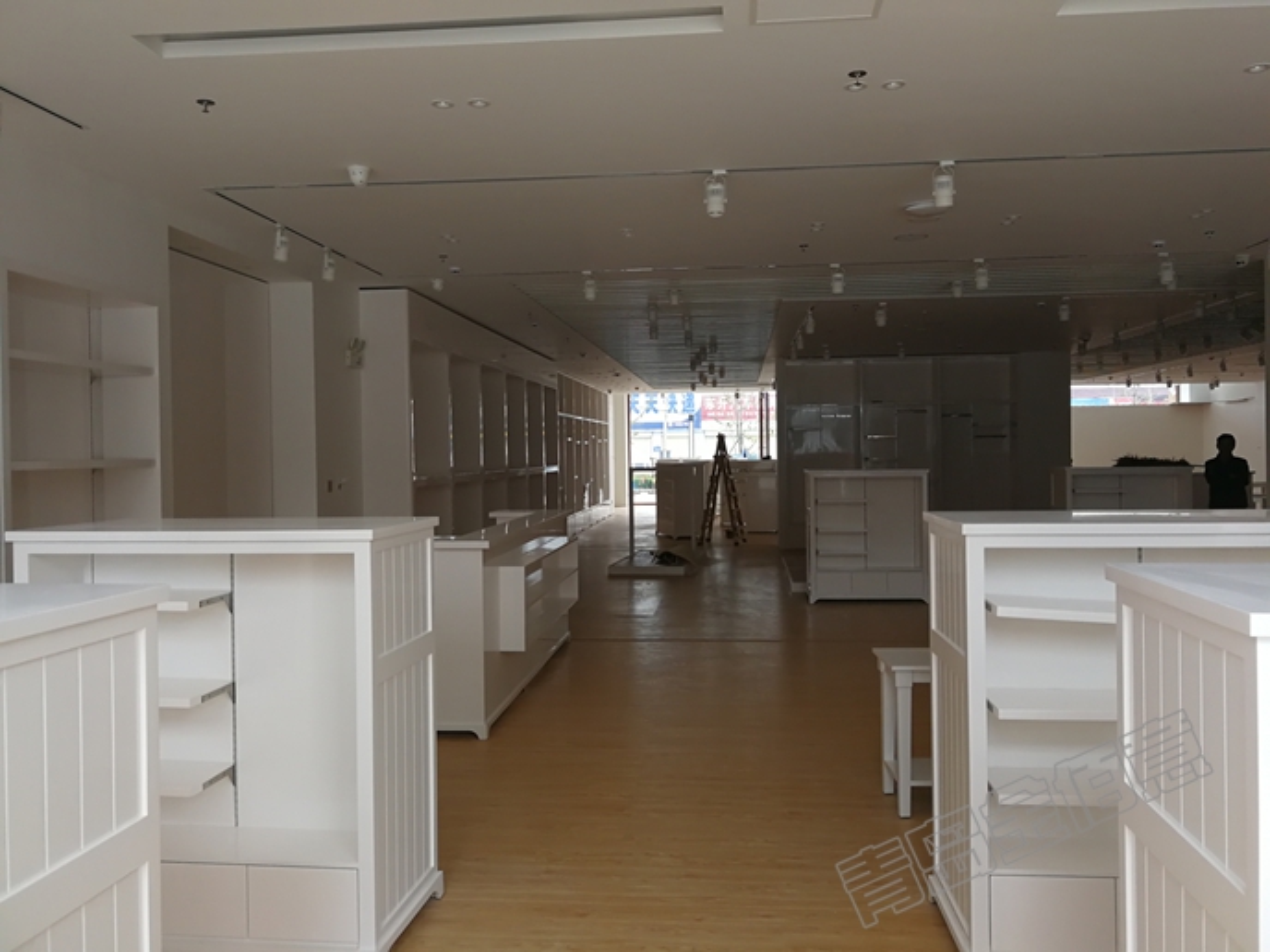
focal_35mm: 27
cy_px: 476
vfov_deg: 51.4
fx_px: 991
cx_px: 635
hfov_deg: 65.3
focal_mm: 3.95
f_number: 2.2
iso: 100
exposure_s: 1/50
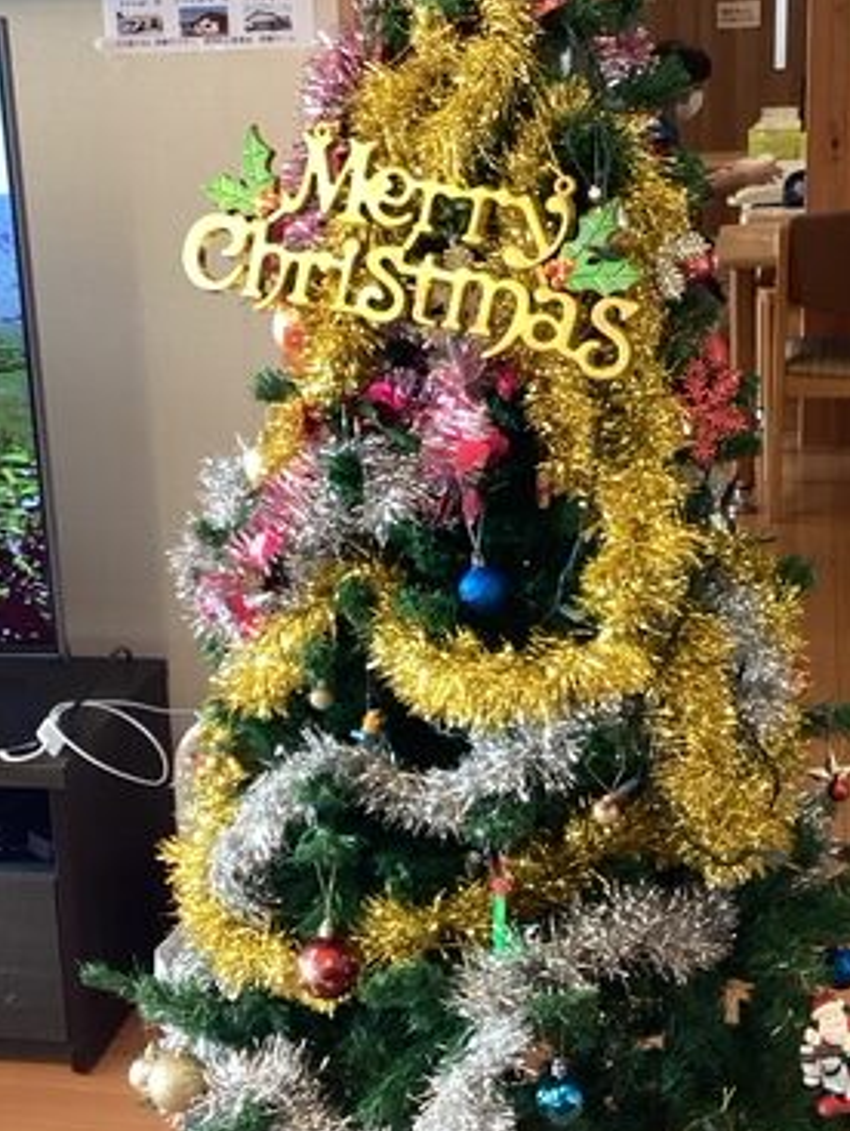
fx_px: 1765
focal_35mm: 54
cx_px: 391
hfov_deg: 27.1
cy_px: 555
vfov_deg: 35.5
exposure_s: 1/60
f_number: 2.4
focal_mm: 3.3
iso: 160
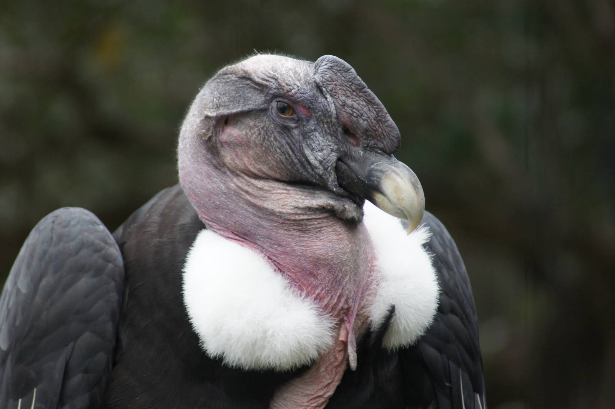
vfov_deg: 3.1
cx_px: 308
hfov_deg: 4.6
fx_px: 7683
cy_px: 204
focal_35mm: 450
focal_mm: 300
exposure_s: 1/400
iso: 400
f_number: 5.6
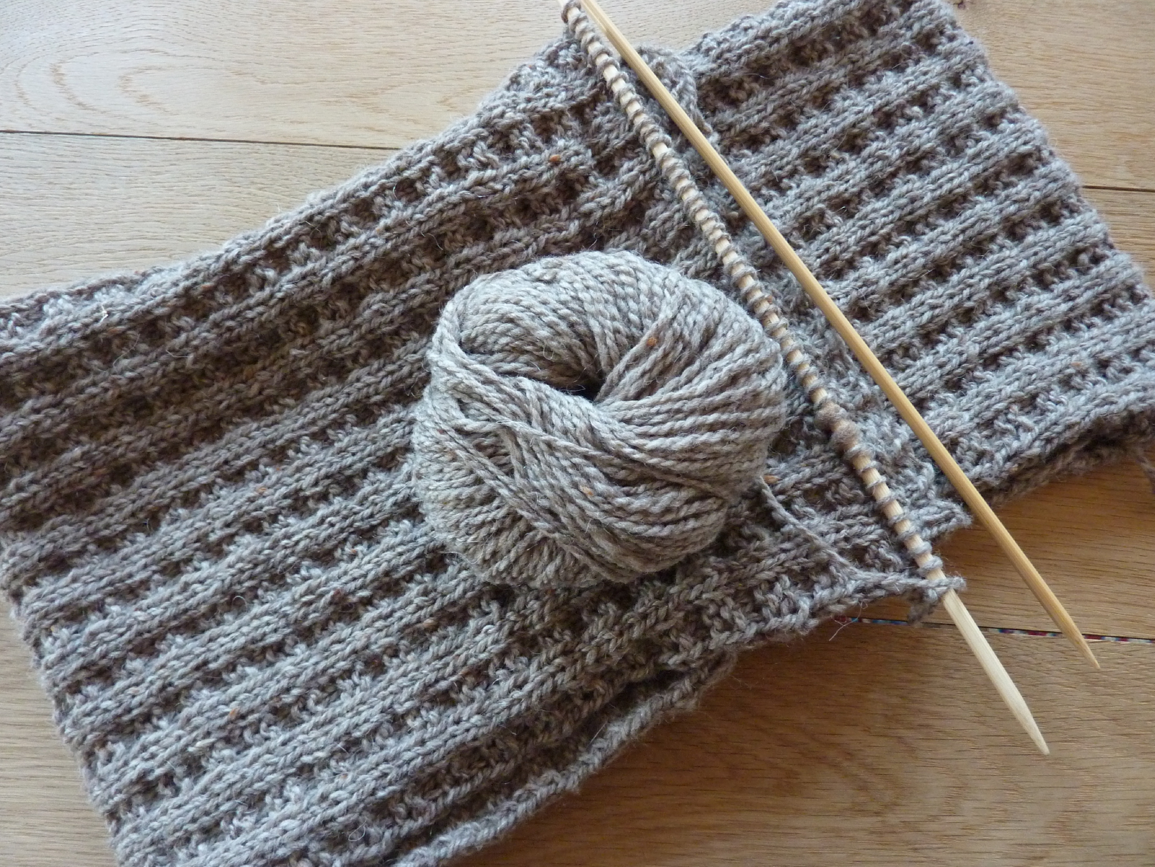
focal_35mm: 25
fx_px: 834
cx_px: 578
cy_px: 434
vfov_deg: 54.9
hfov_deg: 69.4
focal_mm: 4.1
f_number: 3.3
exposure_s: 1/13
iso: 400
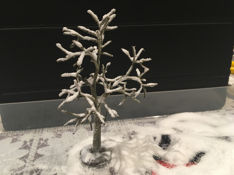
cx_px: 117
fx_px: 196
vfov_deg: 48.2
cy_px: 88
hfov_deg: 61.7
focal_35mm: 29
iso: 200
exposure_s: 1/33
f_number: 2.2
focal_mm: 4.15
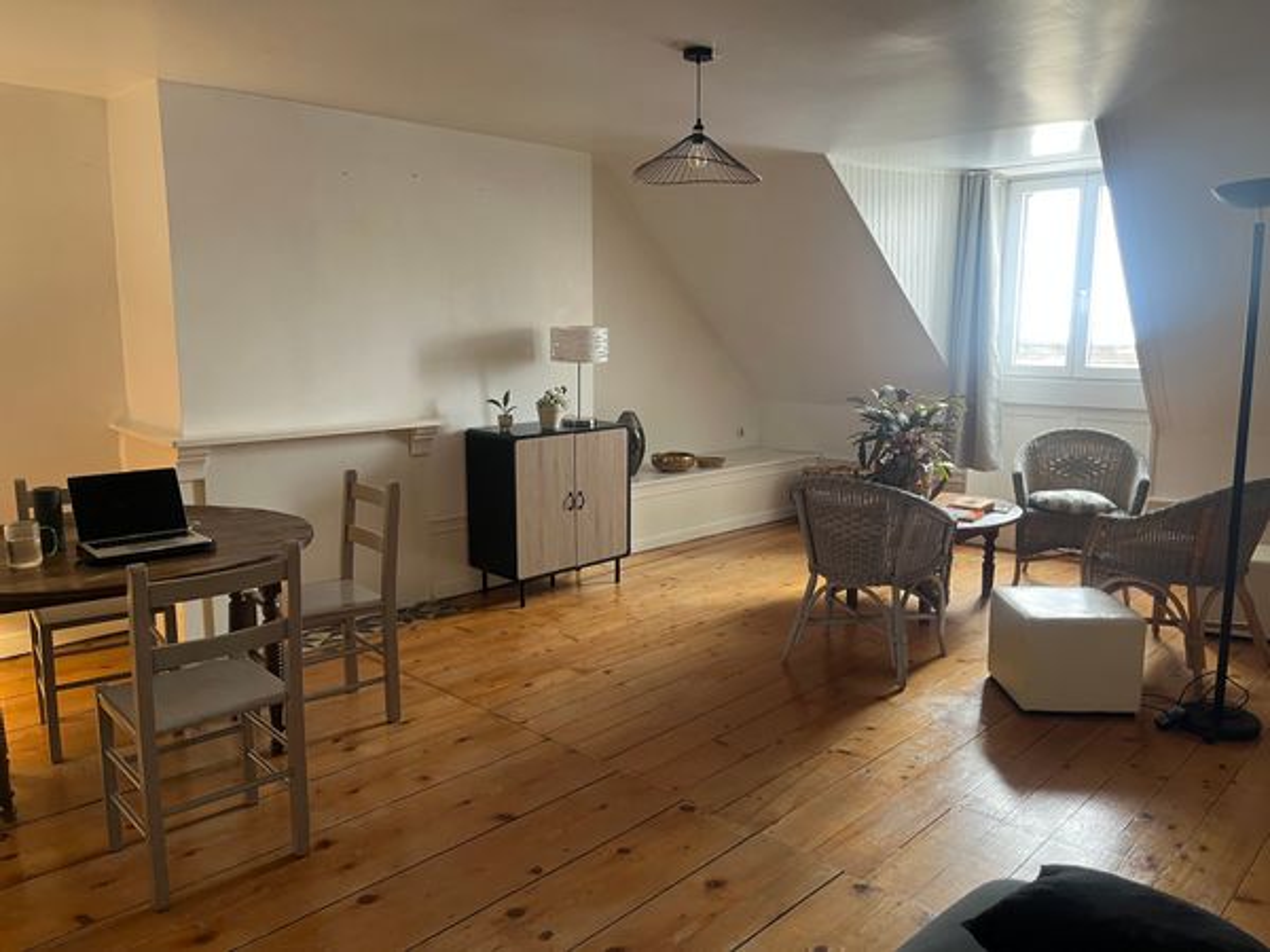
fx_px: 954
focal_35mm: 26
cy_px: 476
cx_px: 635
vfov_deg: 53.1
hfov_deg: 67.3
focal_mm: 5.1
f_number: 1.6
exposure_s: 1/69
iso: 125
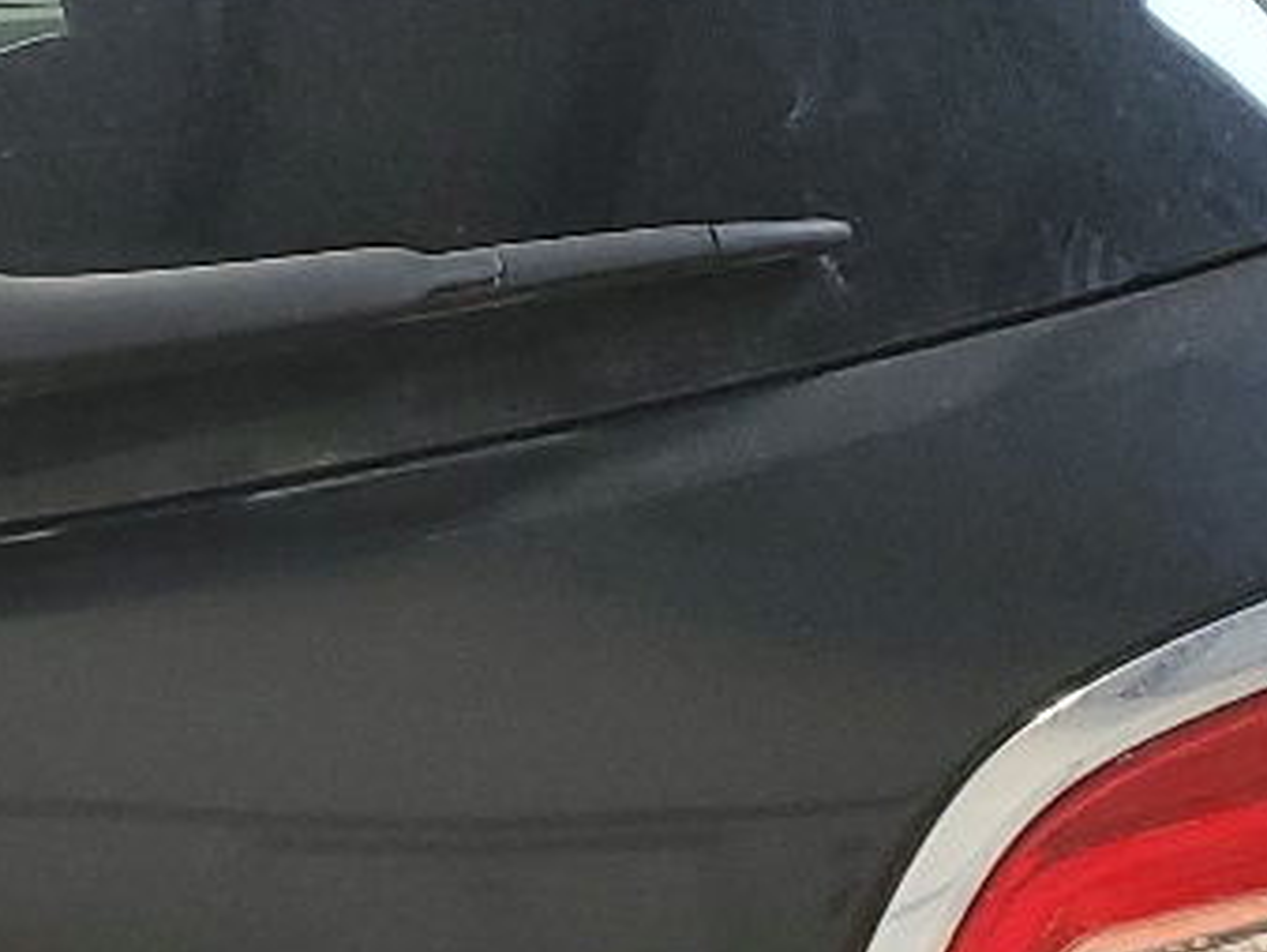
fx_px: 4505
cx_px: -382
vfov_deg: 11.9
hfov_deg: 15.3
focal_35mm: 123
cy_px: 1027
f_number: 1.5
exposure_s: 1/60.2
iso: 109
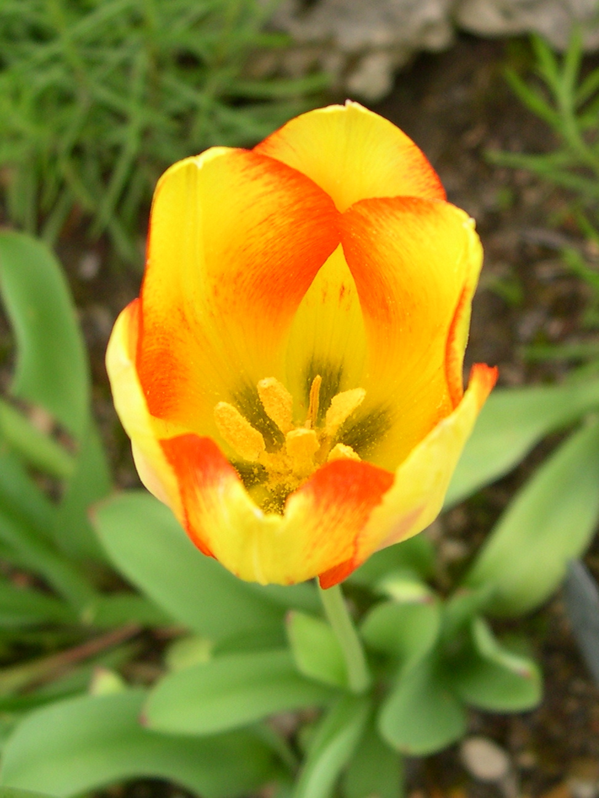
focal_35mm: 38
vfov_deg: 49.0
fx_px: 877
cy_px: 399
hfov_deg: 37.7
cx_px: 300
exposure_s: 1/289
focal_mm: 8
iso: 100
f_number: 2.8
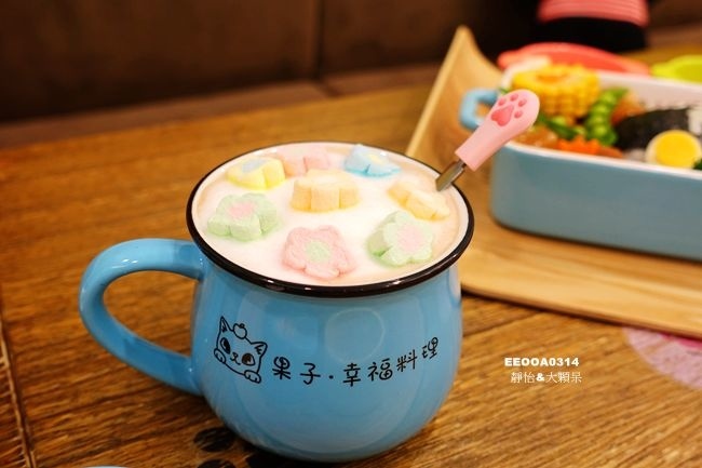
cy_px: 234
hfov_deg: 51.9
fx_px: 721
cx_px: 351
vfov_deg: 35.9
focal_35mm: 37
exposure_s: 1/40
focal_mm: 13.72
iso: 250
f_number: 2.8
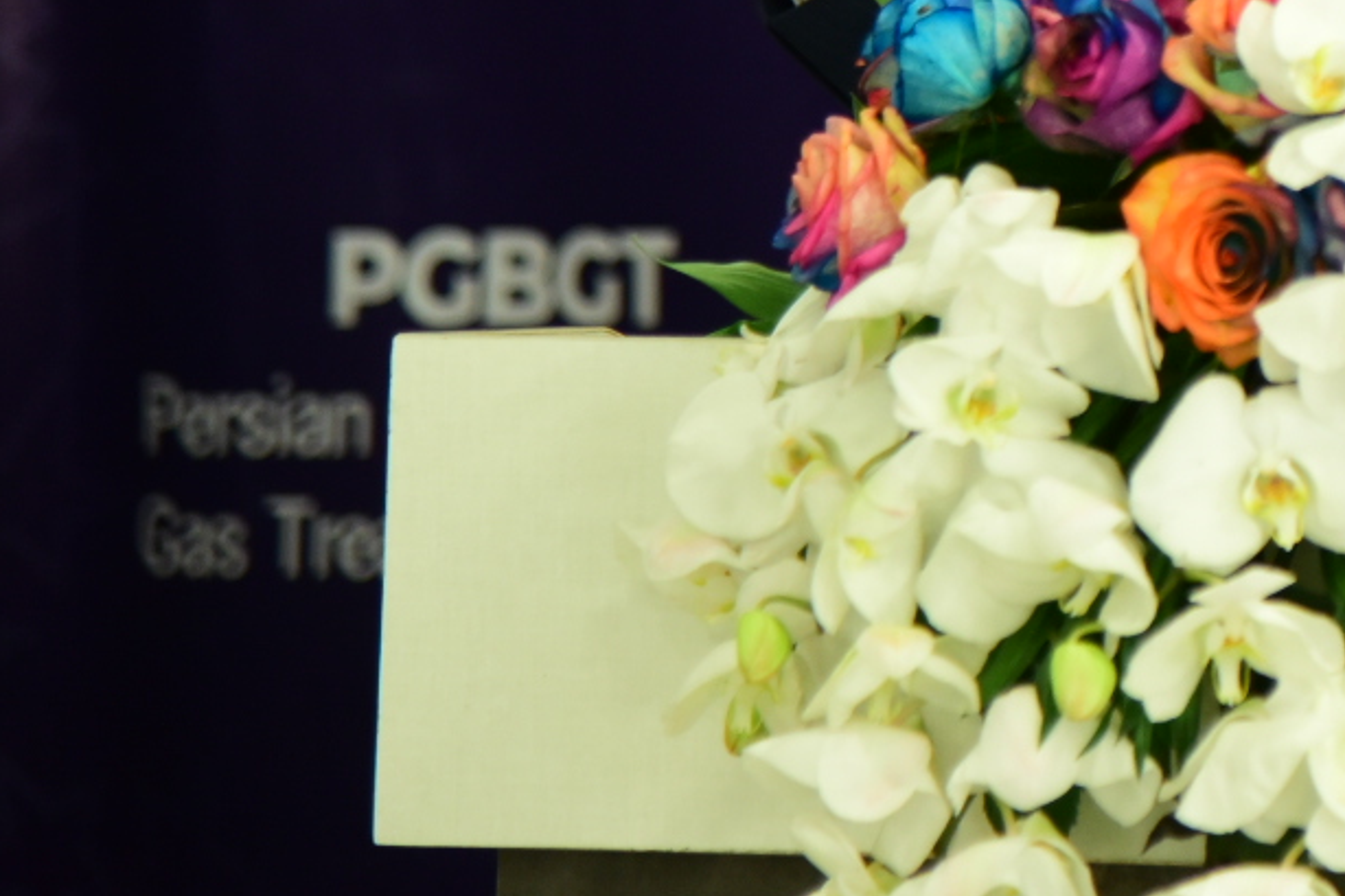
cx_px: 1658
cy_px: -283
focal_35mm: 277
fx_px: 10346
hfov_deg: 7.4
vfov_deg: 4.9
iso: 2000
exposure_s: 1/80
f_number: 4
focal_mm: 105
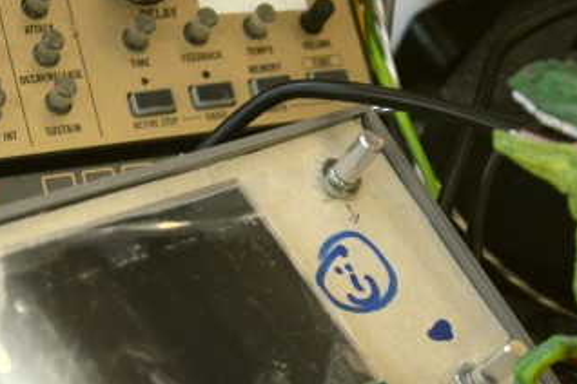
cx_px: 185
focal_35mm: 94
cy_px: 464
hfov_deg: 21.5
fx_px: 1511
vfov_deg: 14.1
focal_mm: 25
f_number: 4
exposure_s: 1/60
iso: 1600
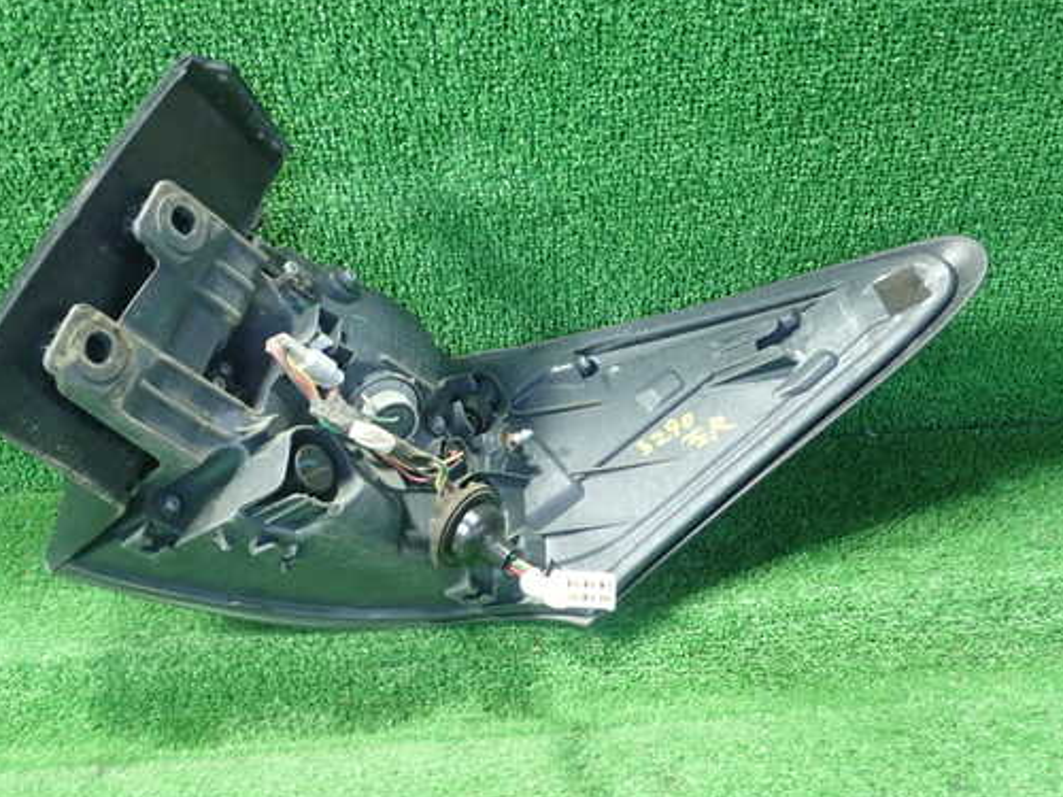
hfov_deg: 51.3
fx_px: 1106
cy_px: 402
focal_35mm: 36
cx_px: 491
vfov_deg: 39.7
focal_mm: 5.5
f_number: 2.3
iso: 800
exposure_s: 1/80
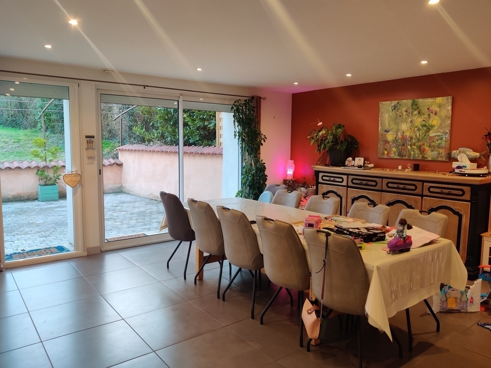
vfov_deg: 51.4
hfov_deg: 65.3
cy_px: 184
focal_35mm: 27
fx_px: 383
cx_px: 246
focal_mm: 4.75
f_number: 1.75
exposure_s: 1/50
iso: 400
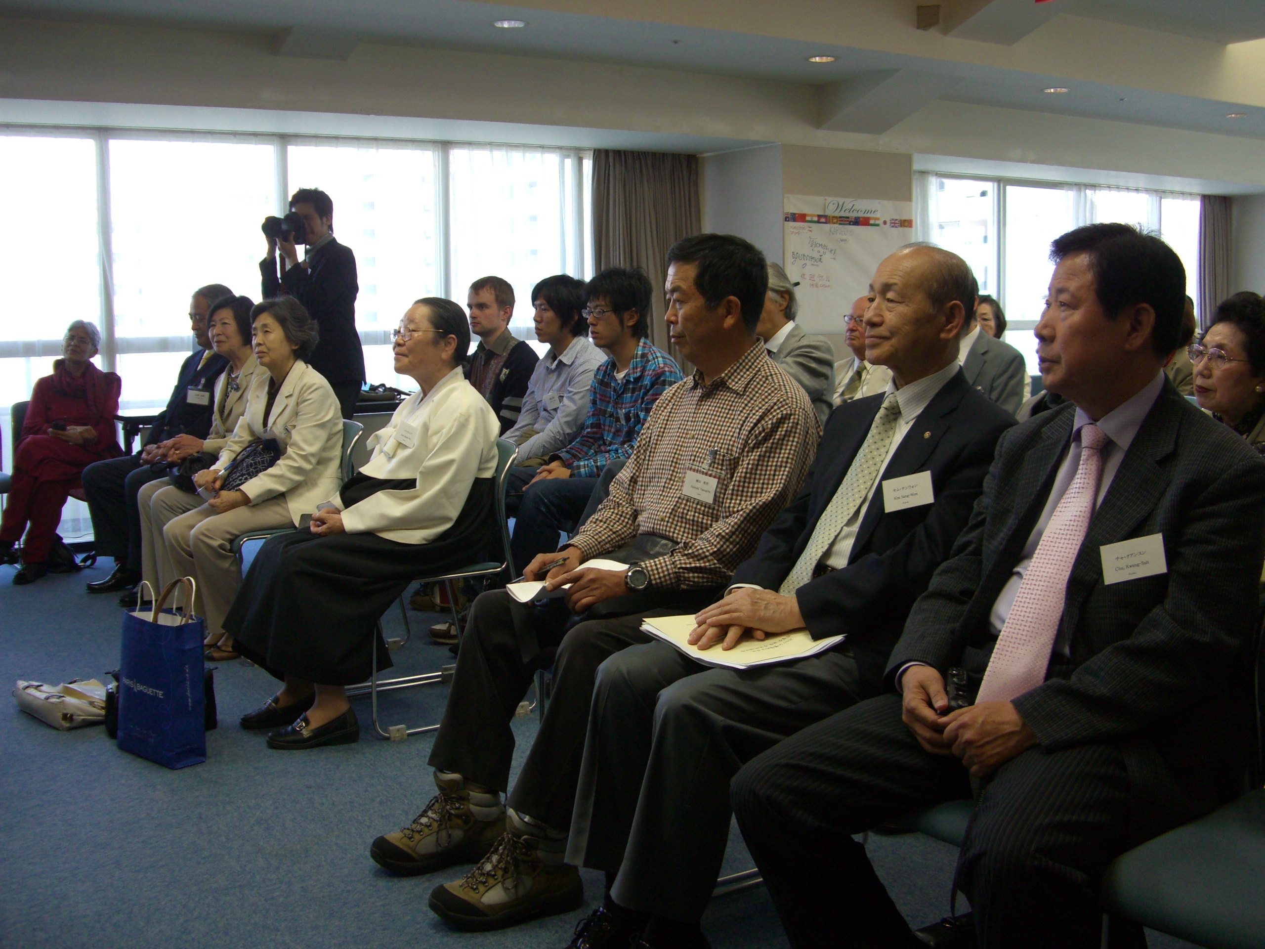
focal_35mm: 38
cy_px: 474
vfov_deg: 37.7
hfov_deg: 49.0
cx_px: 632
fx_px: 1389
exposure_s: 1/80
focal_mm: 7.9
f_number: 2.8
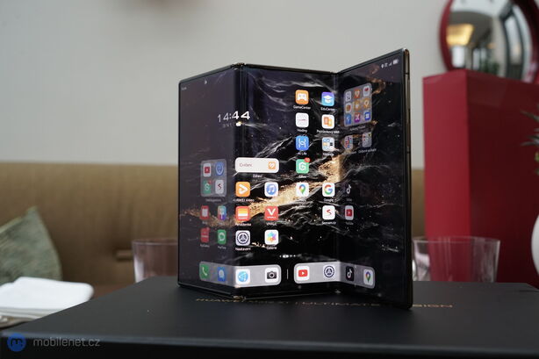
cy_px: 180
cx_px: 270
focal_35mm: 35
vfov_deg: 37.8
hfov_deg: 54.4
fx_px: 524
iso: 2500
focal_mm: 35
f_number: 6.3
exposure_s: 1/125
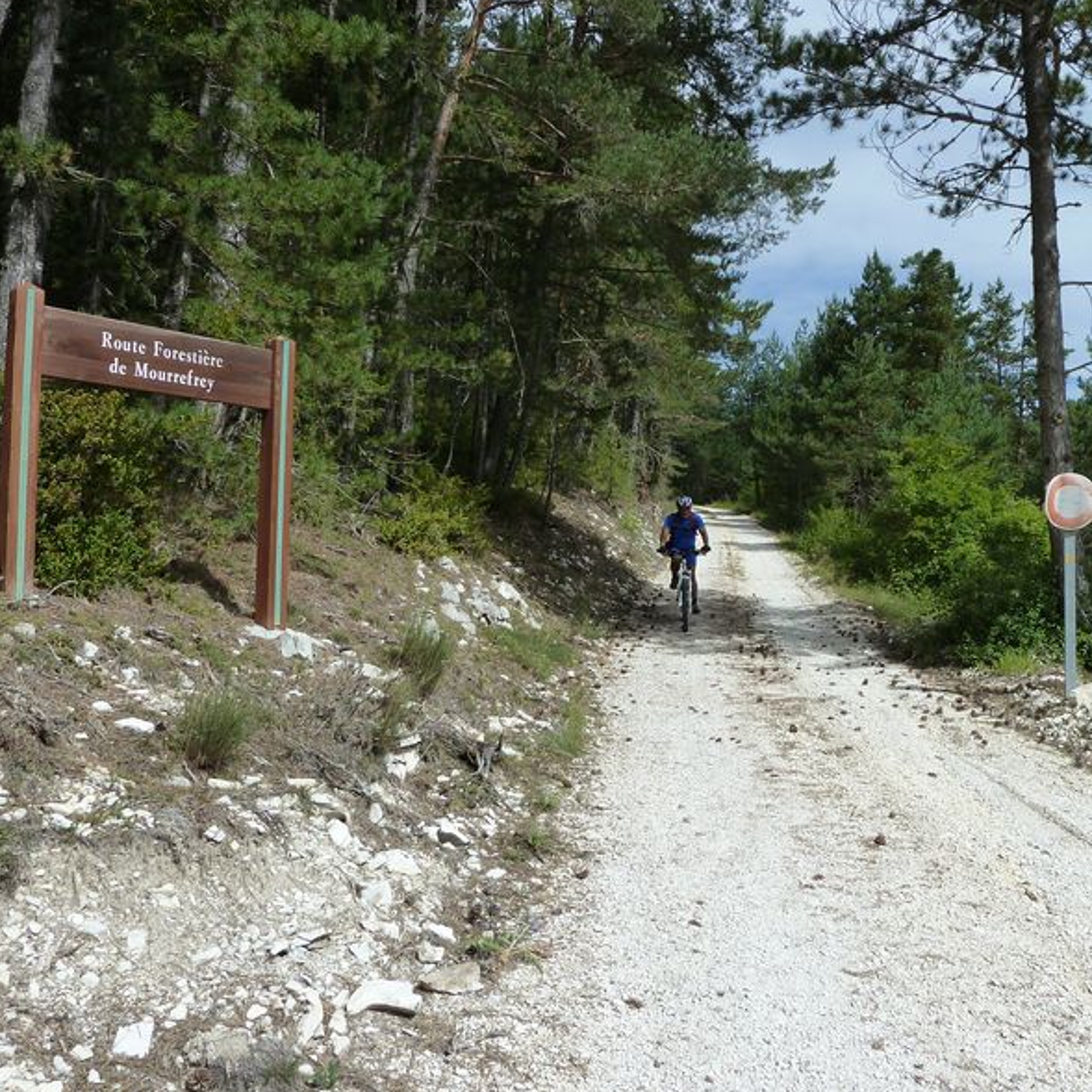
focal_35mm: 30
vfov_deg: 54.0
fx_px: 1071
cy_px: 541
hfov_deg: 53.7
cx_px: 649
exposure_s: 1/500
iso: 125
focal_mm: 4.1
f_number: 5.6
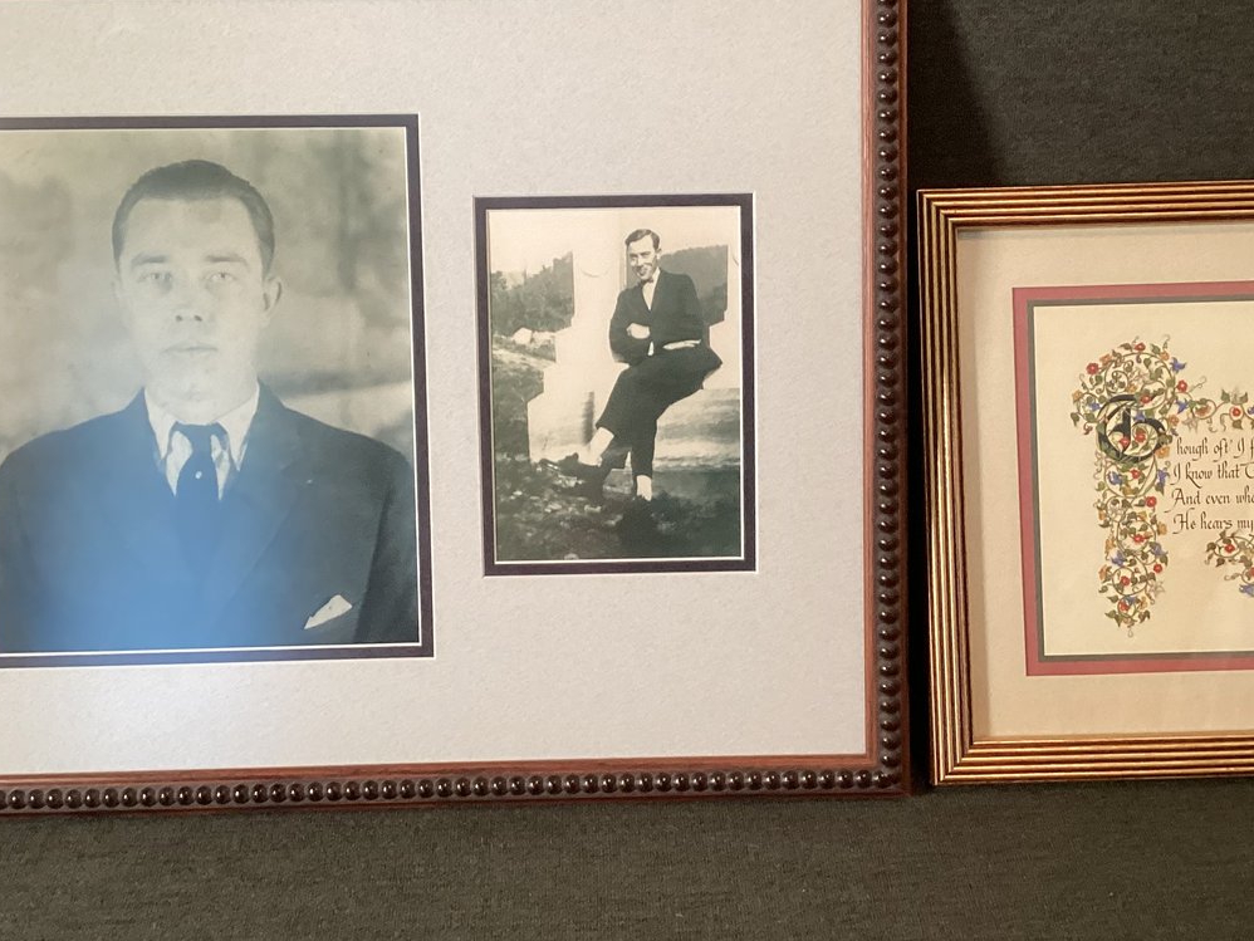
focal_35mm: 47
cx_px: 658
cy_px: 349
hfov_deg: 40.4
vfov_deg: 30.8
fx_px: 1703
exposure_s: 1/60
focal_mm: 3.3
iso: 125
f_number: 2.4
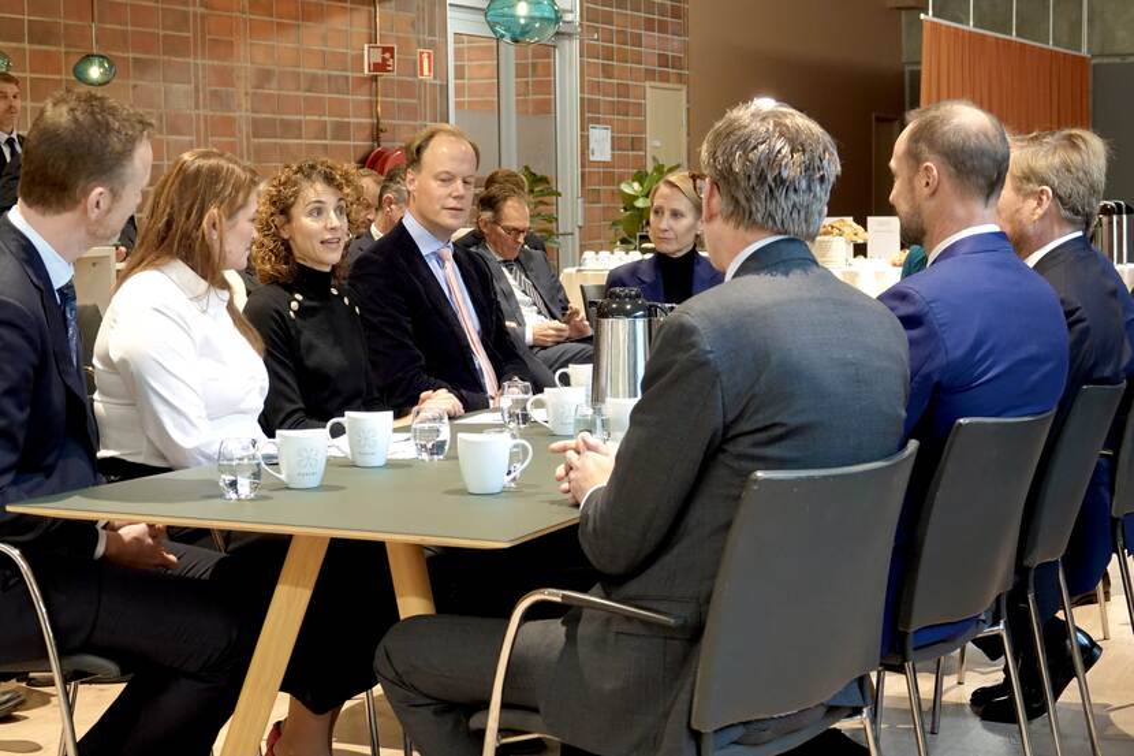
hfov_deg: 31.0
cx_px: 567
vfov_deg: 20.9
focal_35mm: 65
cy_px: 378
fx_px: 2047
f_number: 3.5
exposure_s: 1/25
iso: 800
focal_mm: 23.95
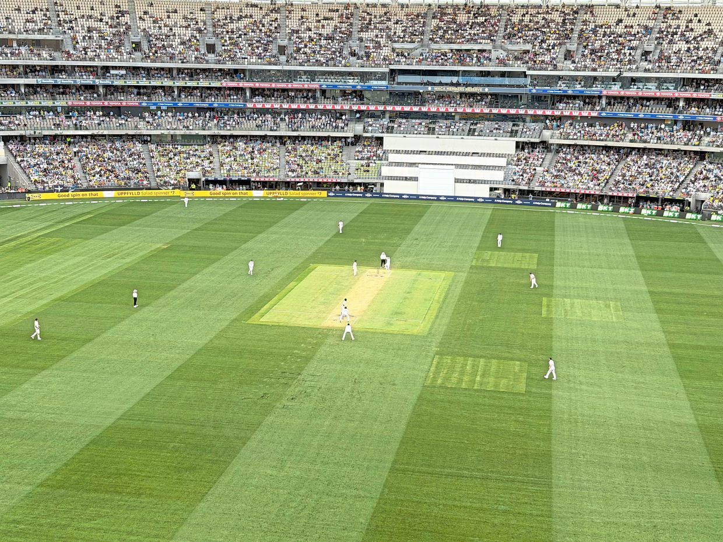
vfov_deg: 30.3
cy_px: 271
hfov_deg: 39.7
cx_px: 362
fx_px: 1003
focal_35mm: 48
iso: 100
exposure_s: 1/962
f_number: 1.78
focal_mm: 6.76
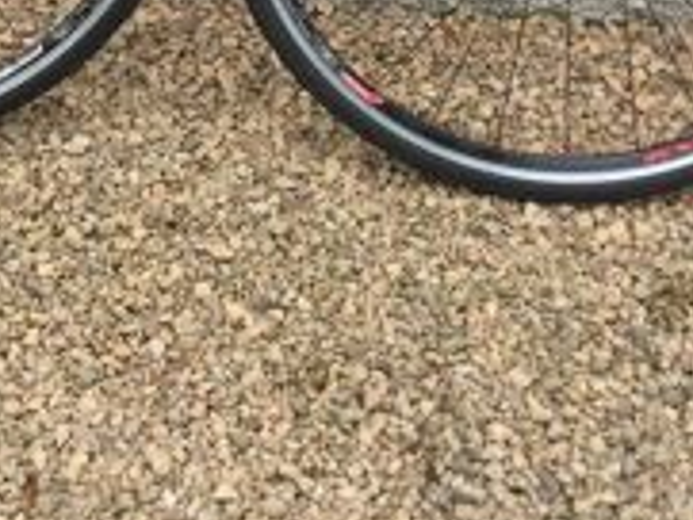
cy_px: -88
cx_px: 207
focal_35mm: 82
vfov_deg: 17.3
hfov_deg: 23.7
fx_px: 1643
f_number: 2.4
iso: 25
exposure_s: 1/641
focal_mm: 3.3
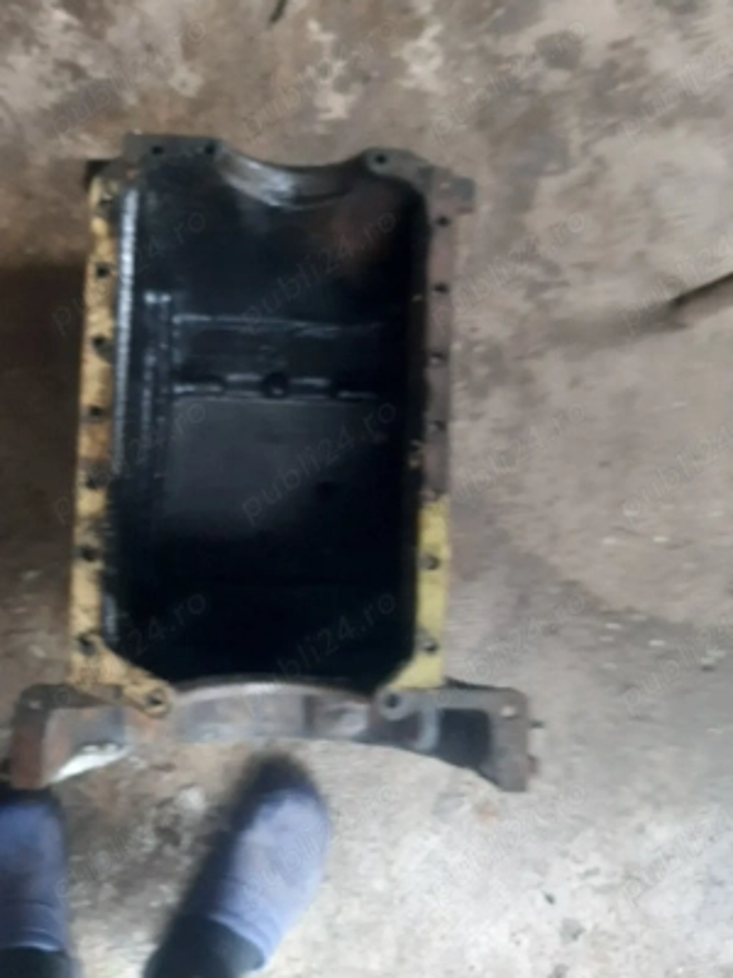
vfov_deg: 65.3
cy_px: 489
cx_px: 366
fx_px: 762
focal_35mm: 27
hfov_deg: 51.4
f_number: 1.7
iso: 200
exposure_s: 1/33
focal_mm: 3.93
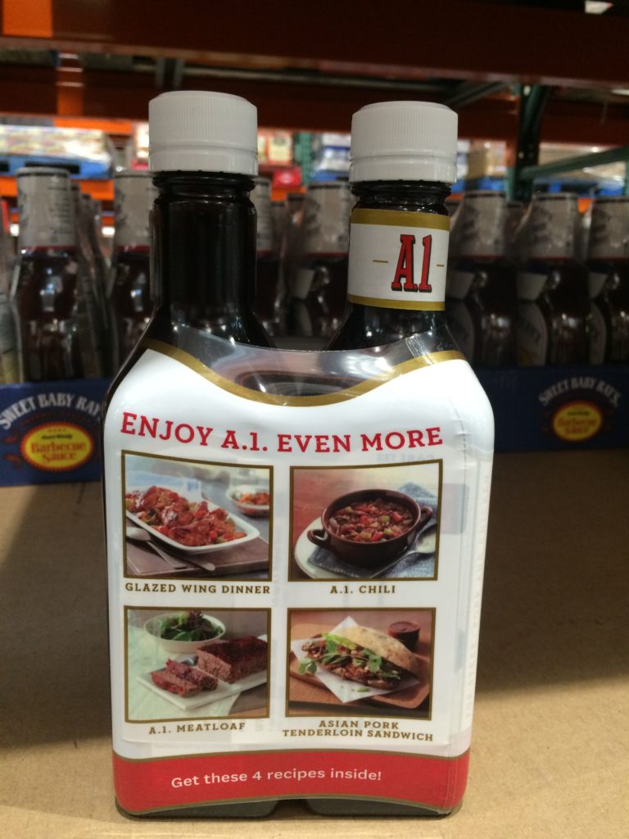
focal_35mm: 29
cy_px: 420
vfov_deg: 61.7
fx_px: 703
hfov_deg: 48.2
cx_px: 314
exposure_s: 1/30
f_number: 2.2
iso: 160
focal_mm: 4.15
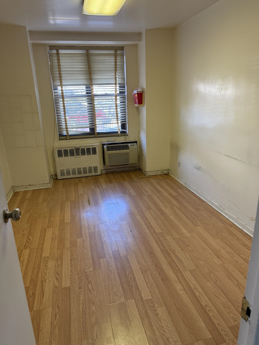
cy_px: 172
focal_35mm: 24
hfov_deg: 56.8
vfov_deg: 71.6
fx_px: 239
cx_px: 130
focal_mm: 6.76
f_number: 1.78
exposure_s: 1/60
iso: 250
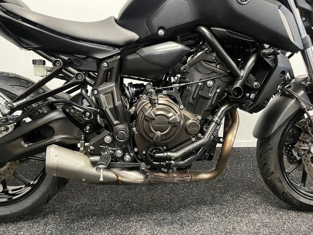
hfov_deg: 67.3
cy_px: 118
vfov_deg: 53.1
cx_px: 156
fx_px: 235
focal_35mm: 26
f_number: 1.6
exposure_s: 1/33
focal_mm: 5.1
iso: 500
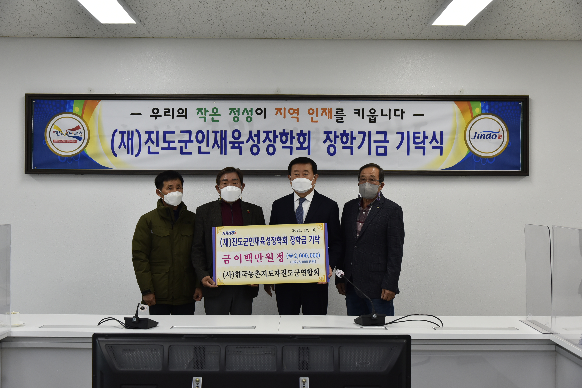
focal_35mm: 52
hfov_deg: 38.2
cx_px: 291
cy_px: 194
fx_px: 841
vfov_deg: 26.0
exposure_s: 1/125
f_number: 5.6
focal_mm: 52
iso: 800
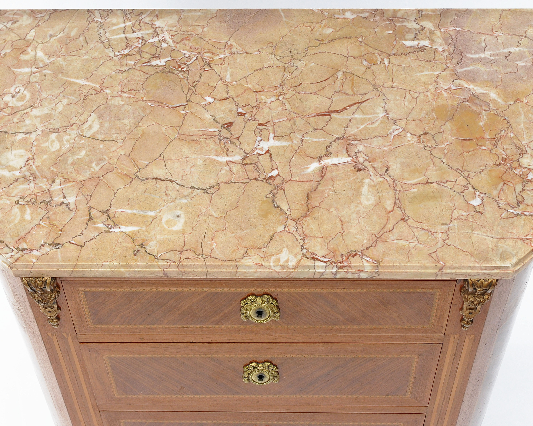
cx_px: 266
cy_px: 212
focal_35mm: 50
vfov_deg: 30.5
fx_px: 782
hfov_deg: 37.6
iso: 400
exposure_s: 1/320
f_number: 6.3
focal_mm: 29
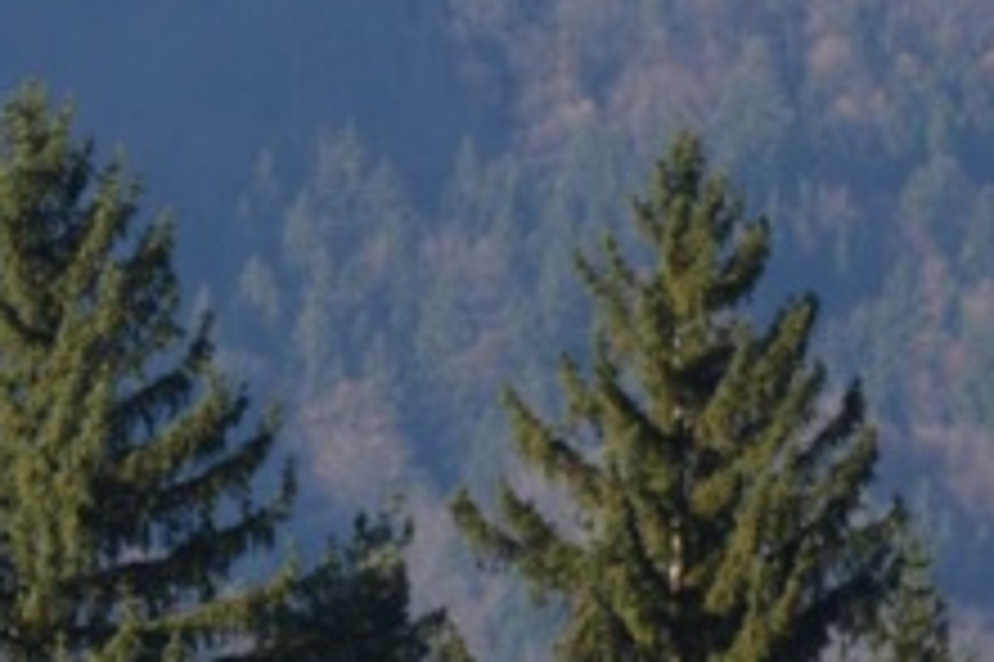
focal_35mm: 760
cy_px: 2022
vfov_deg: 1.8
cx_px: -414
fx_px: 20968
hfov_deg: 2.7
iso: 200
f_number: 9
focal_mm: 120
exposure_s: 1/320
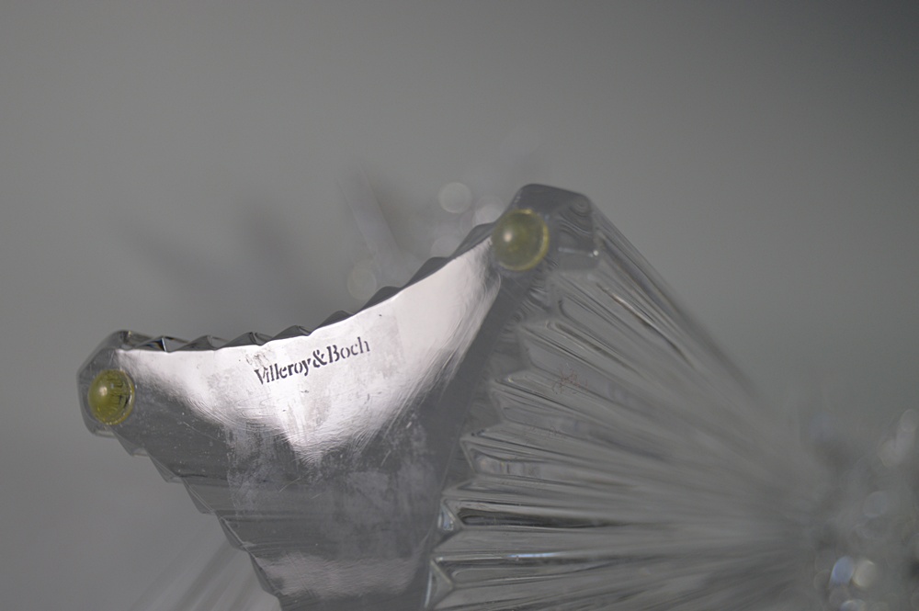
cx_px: 460
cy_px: 306
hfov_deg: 24.6
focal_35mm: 82
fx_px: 2104
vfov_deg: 16.5
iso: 220
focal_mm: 55
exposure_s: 1/125
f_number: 5.6
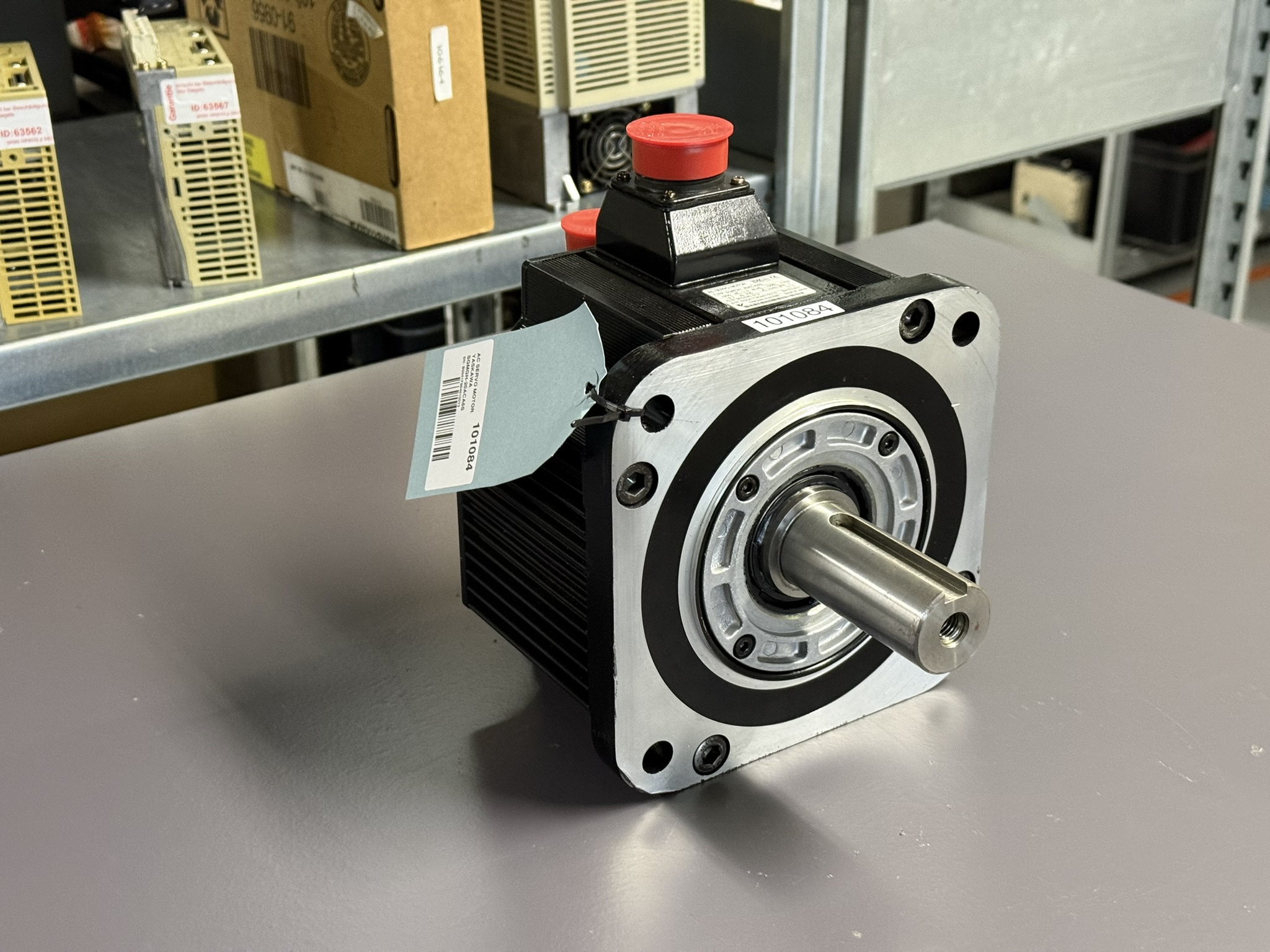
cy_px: 476
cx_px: 635
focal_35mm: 48
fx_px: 1761
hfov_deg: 39.7
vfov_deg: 30.3
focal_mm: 6.76
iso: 400
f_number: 1.78
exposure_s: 1/33
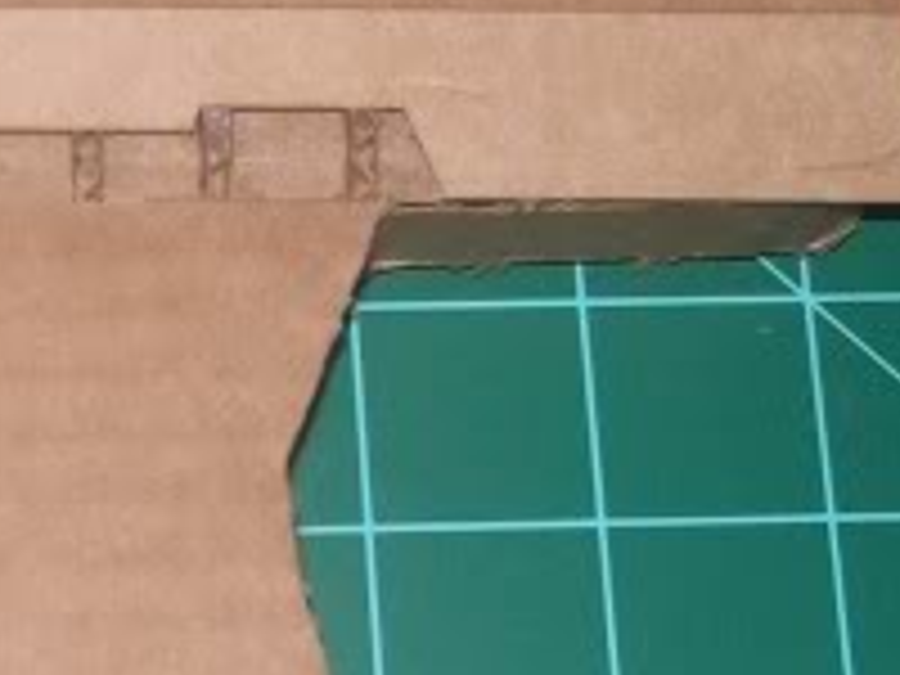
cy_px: 376
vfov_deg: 10.3
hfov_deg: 13.3
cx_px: -218
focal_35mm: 144
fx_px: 3744
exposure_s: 1/64
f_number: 2.7
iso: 80
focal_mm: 6
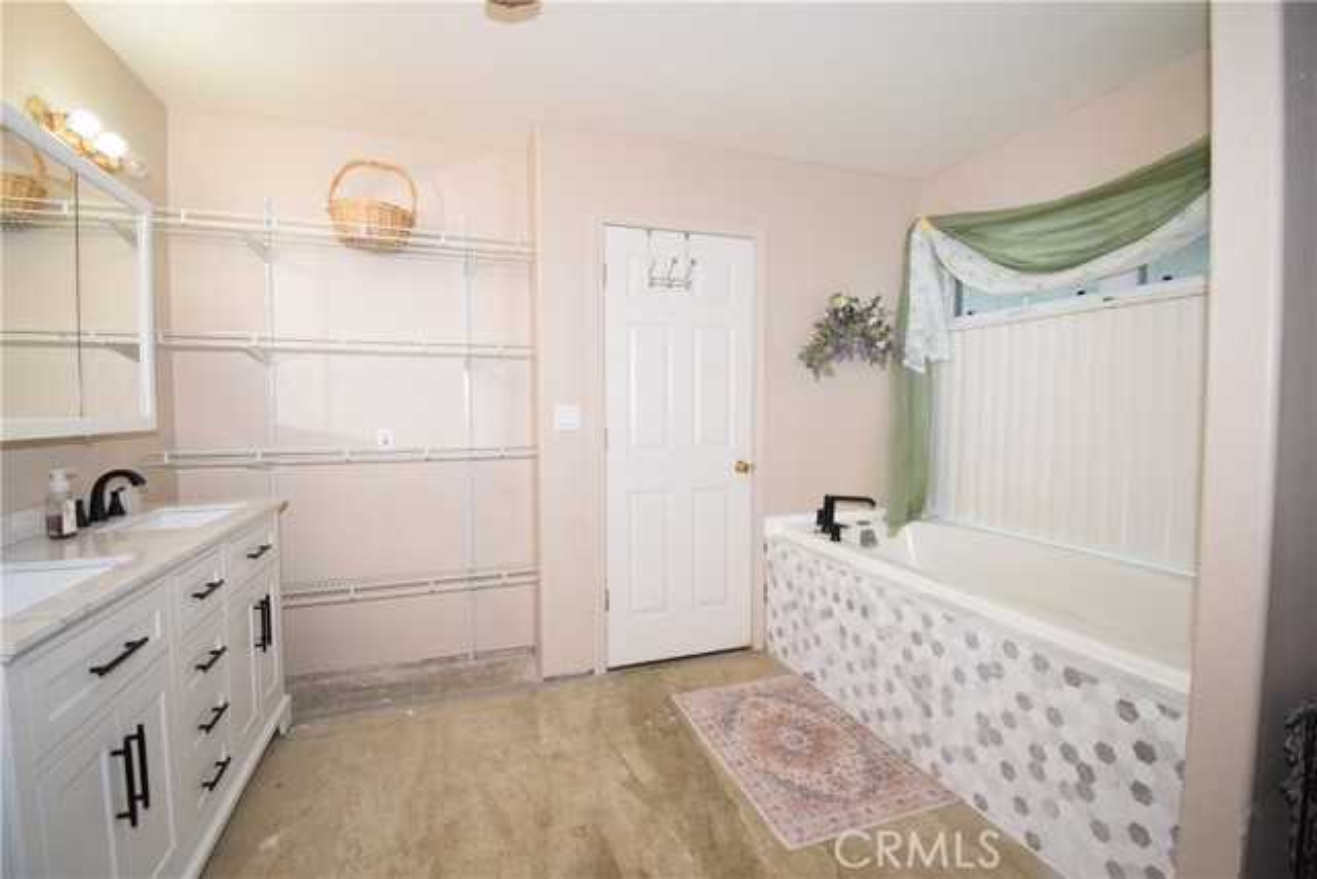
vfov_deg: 77.4
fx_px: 549
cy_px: 440
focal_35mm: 15
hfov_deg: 100.4
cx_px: 658
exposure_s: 1/100
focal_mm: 10
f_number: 5
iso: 800
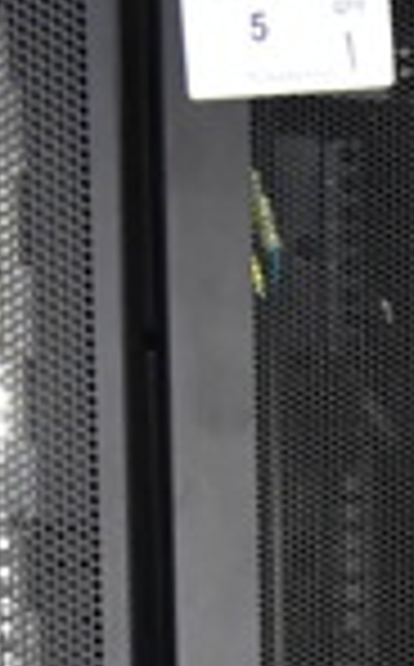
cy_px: 1685
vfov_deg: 10.4
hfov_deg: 7.5
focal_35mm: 170
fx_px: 3081
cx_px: 752
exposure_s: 1/30
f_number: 3.5
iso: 1000
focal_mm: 18
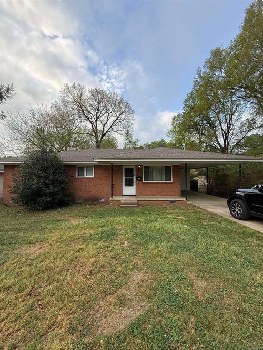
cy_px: 175
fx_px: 142
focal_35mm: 14
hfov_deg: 85.7
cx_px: 132
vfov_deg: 102.1
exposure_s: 1/363
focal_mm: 2.22
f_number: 2.2
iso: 50
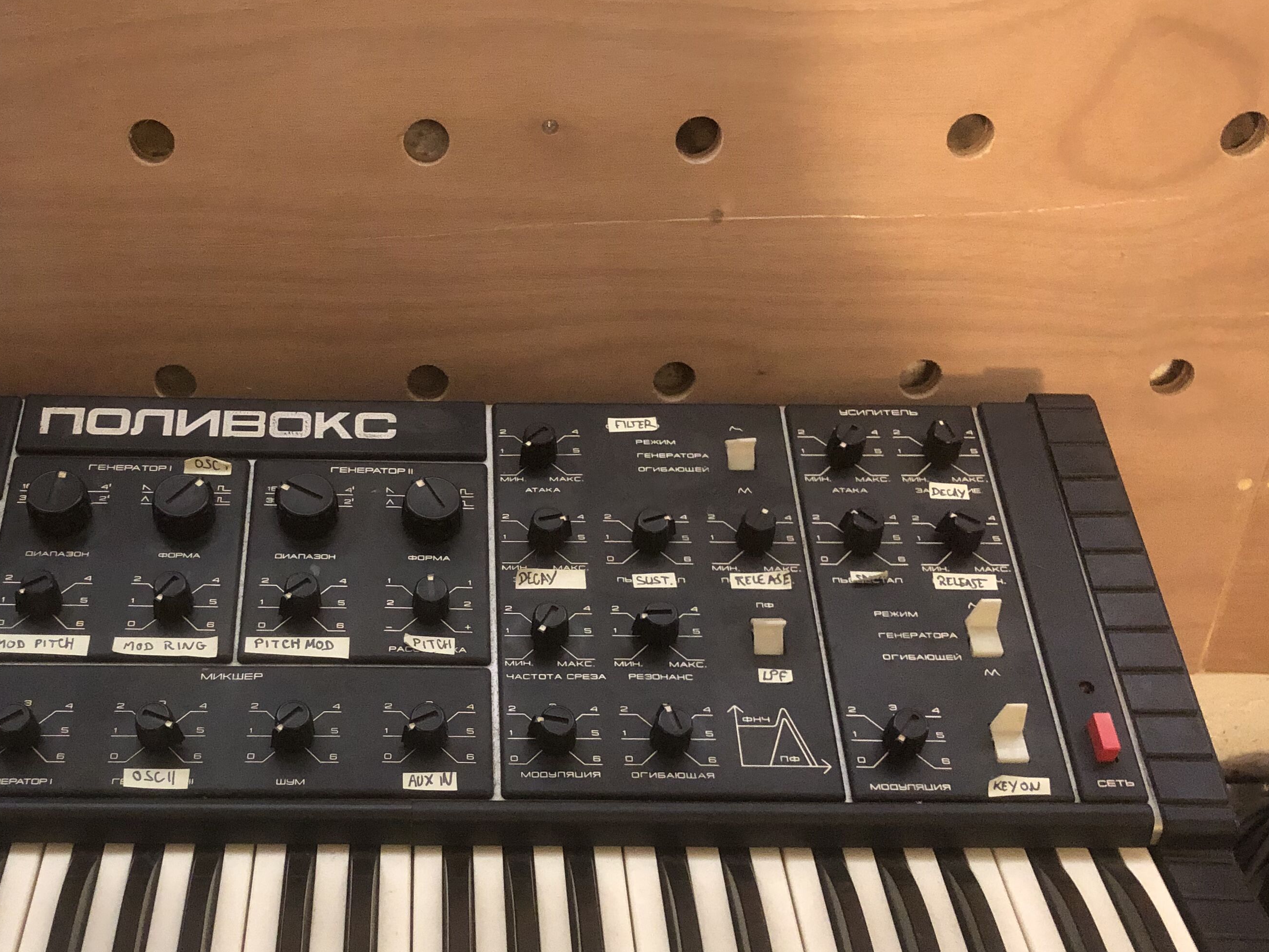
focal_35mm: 43
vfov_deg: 33.5
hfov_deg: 43.2
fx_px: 1576
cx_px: 420
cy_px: 587
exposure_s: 1/6
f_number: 1.8
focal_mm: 4
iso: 100
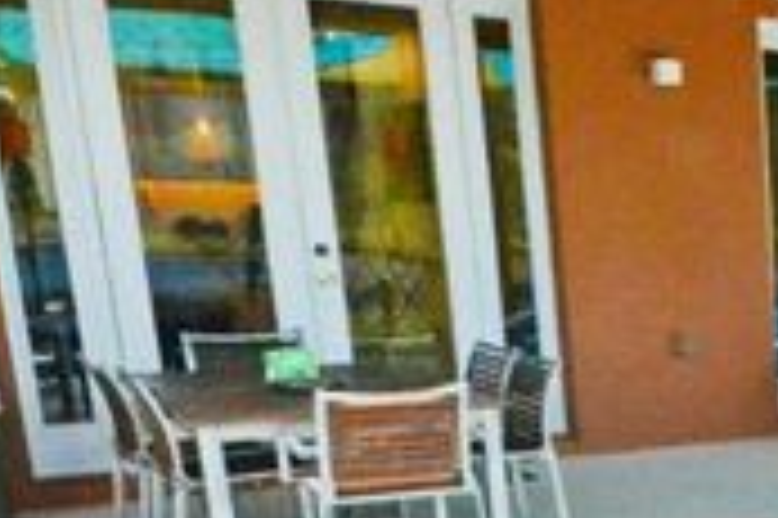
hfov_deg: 22.9
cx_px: 1306
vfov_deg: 21.3
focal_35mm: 61
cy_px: 543
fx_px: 1317
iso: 1600
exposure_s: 1/500
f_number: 22
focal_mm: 10
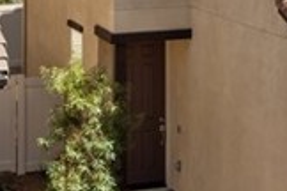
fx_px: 1108
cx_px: 393
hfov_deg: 14.1
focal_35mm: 139
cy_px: 60
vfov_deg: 9.9
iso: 100
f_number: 2.8
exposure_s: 1/1000
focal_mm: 8.38
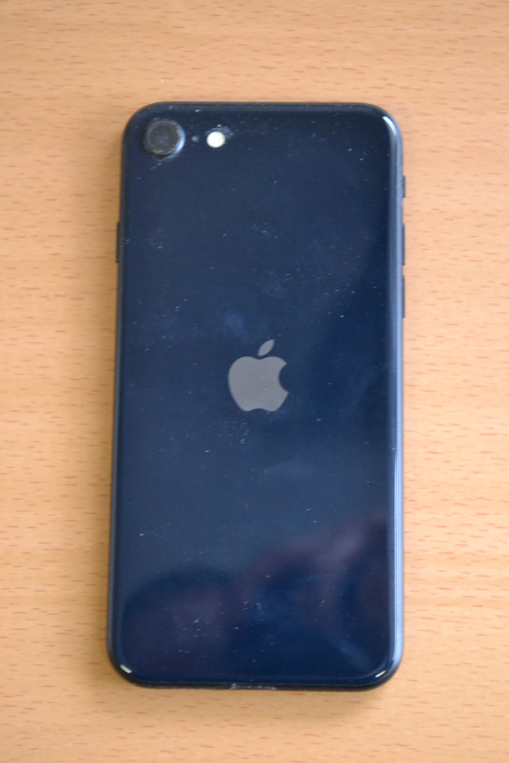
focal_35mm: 82
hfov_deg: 16.6
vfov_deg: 24.6
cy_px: 382
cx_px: 254
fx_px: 1749
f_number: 5.6
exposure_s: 1/40
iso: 3200
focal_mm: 55
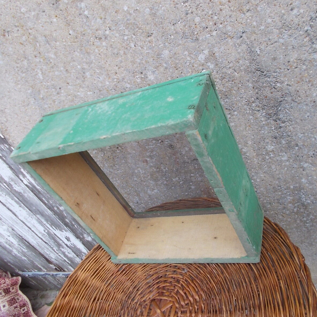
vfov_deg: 52.5
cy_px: 160
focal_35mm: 31
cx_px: 189
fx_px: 321
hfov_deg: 52.2
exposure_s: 1/250
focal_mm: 4.6
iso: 80
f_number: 3.2
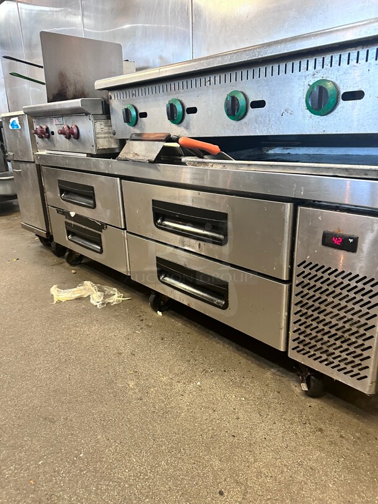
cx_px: 189
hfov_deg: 56.8
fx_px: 349
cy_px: 252
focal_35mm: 24
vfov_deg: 71.6
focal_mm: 6.86
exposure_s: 1/60
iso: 400
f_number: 1.78
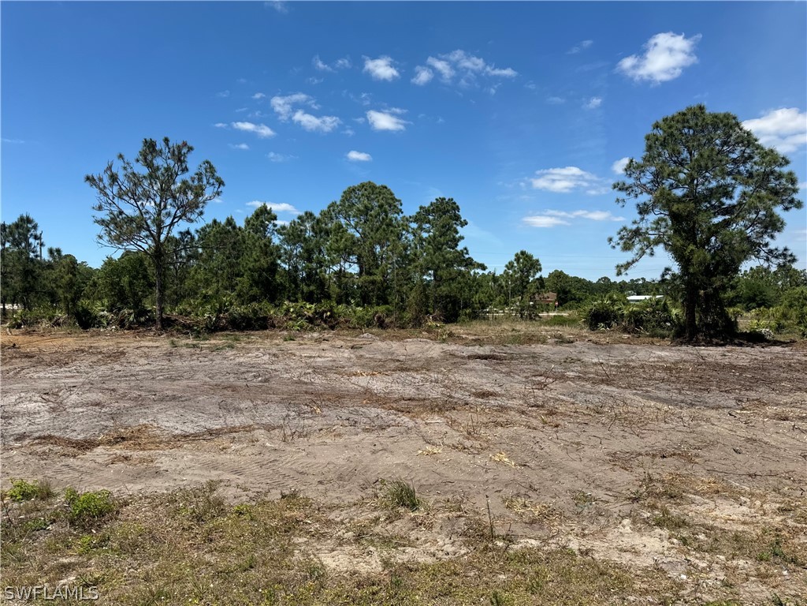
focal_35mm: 24
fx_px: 560
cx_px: 404
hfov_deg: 71.6
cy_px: 303
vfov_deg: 56.8
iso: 80
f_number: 1.78
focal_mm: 6.76
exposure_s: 1/4950
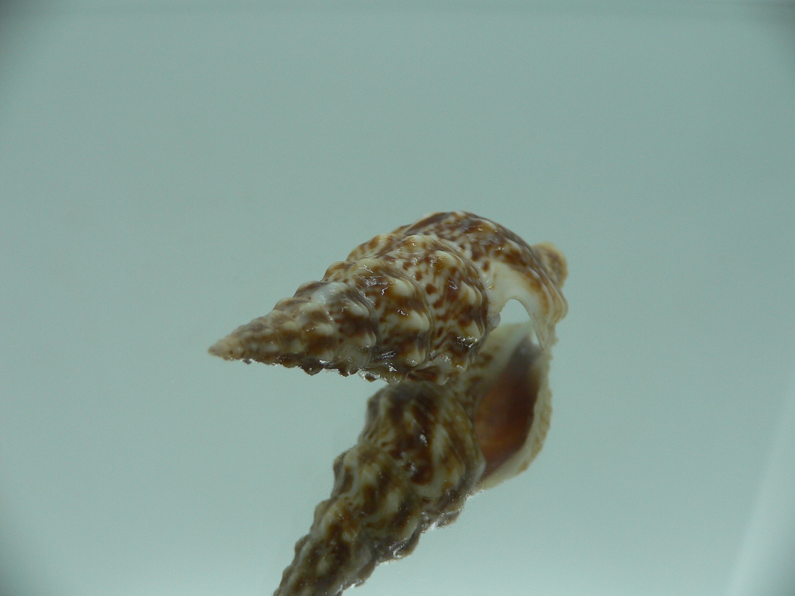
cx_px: 398
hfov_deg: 52.6
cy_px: 298
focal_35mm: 35
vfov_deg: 40.7
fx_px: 804
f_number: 2.8
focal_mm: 4.6
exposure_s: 1/60
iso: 80
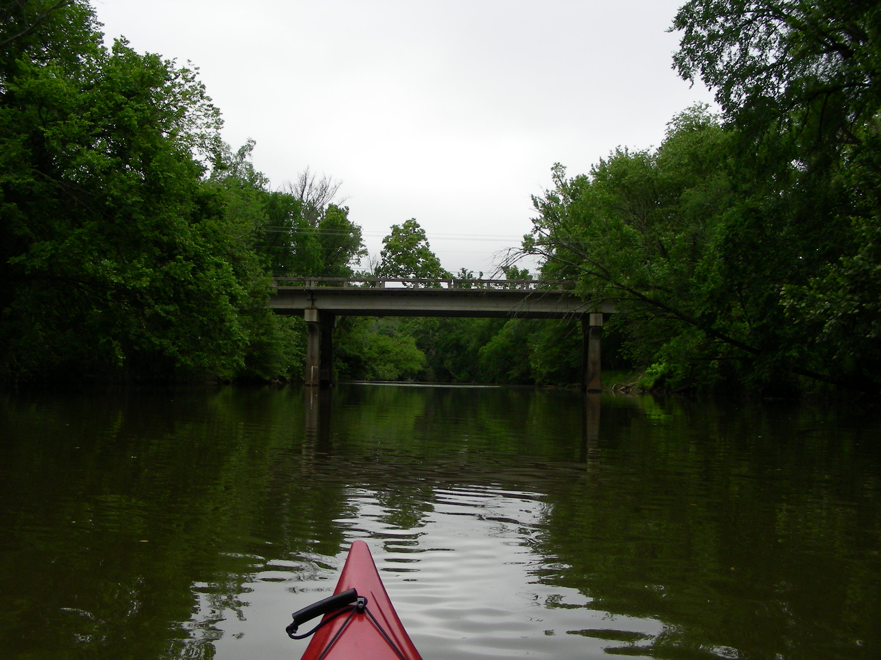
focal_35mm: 38
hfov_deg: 49.0
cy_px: 330
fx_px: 967
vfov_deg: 37.7
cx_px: 440
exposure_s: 1/326
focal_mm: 6.3
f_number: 4
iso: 50
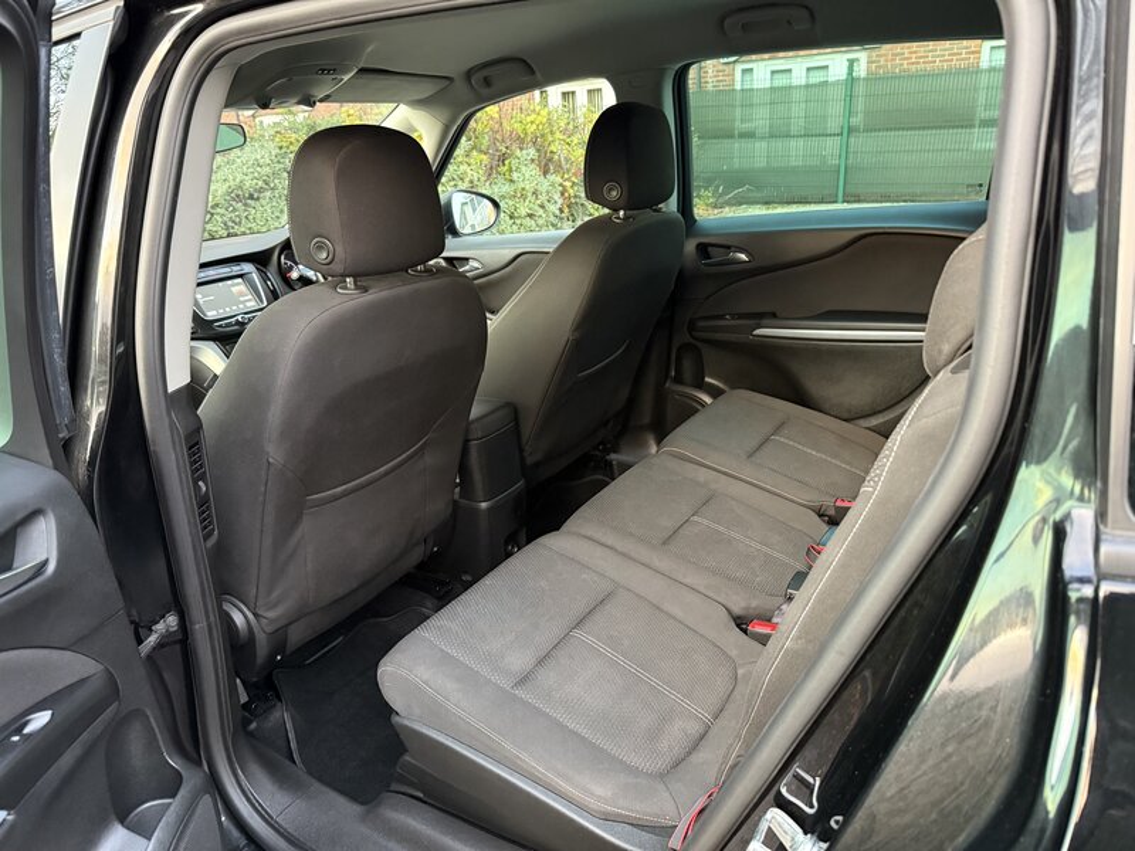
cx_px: 568
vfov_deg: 56.8
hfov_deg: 71.6
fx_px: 787
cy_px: 426
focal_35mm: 24
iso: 800
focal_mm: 6.76
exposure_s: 1/56
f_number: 1.78
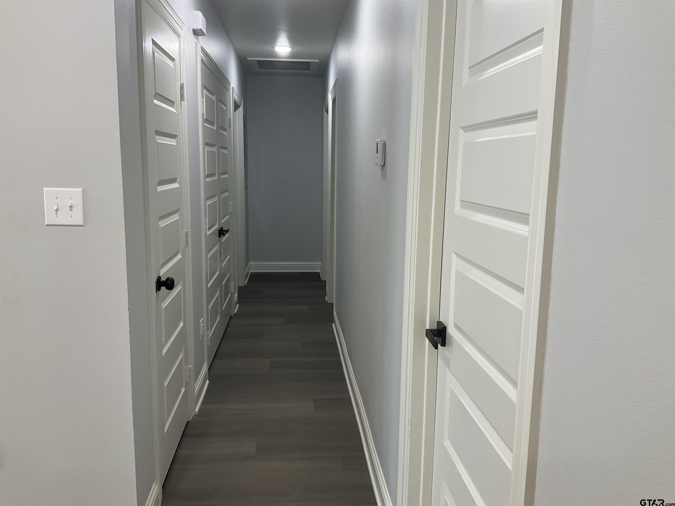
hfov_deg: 61.7
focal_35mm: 29
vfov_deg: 48.2
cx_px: 338
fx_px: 565
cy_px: 253
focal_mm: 3
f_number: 1.8
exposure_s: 1/60
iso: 64
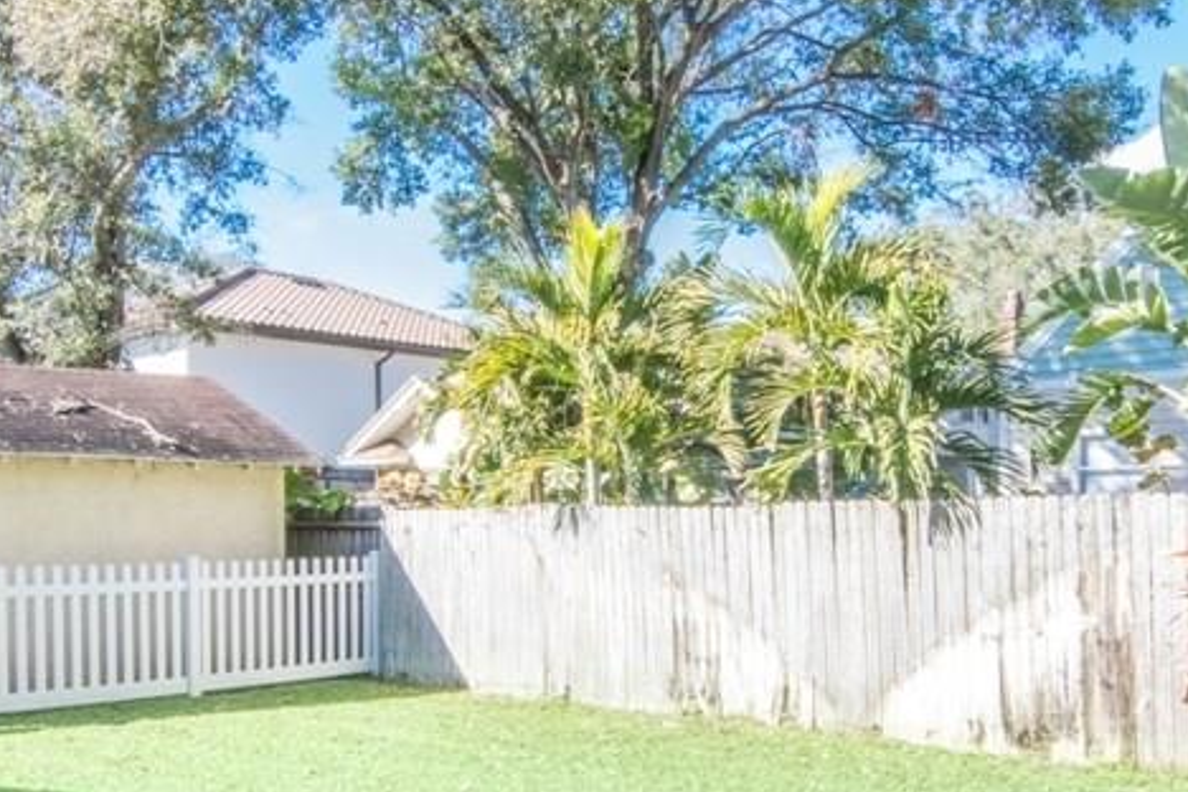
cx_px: 581
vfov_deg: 36.6
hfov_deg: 53.0
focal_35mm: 36
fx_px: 1191
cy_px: 484
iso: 640
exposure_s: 1/40
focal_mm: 11
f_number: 20
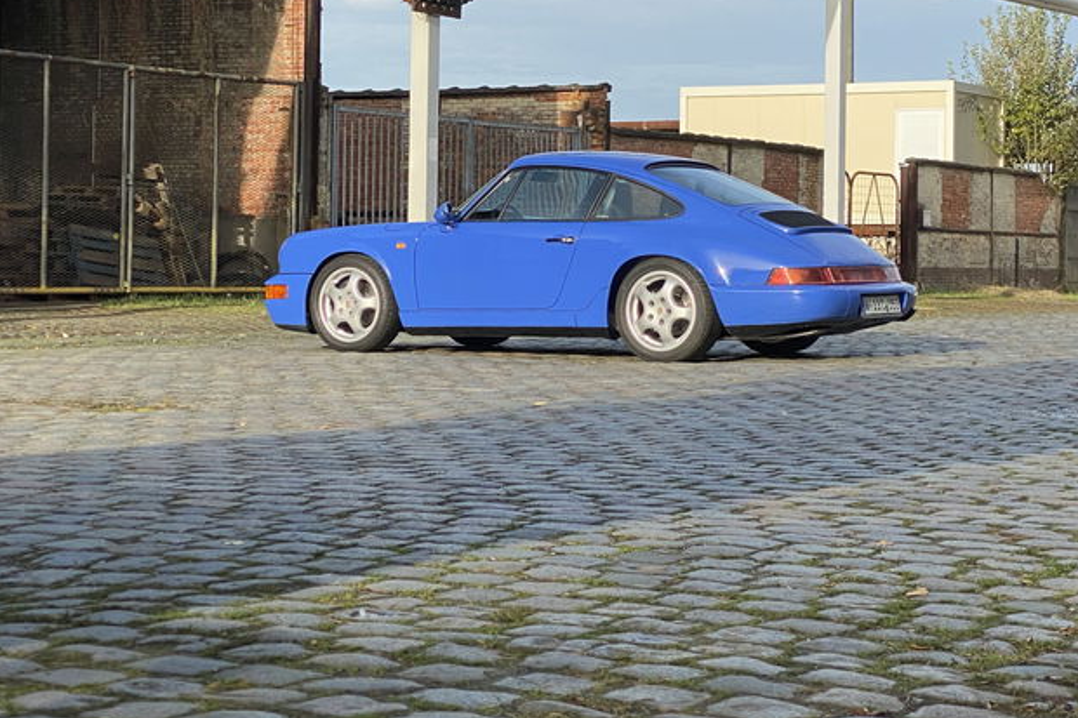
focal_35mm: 67
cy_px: 252
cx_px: 581
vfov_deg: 20.2
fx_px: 2006
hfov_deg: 30.1
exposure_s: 1/1089
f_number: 2
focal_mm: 6
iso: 20
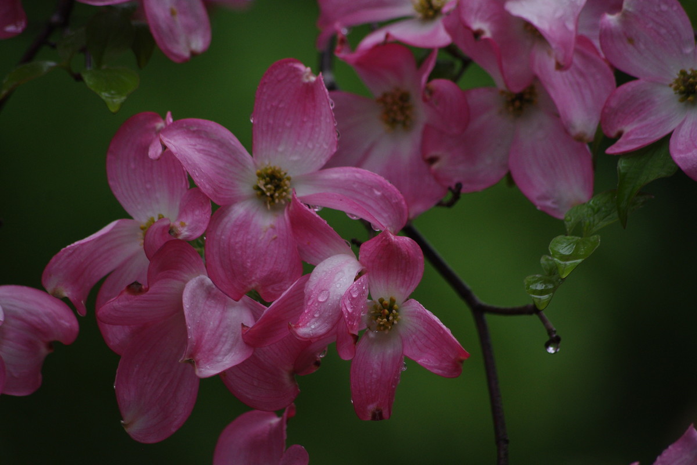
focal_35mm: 390
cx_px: 348
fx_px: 7550
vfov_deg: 3.5
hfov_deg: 5.3
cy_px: 232
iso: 800
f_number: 5.6
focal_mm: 260
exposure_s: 1/320
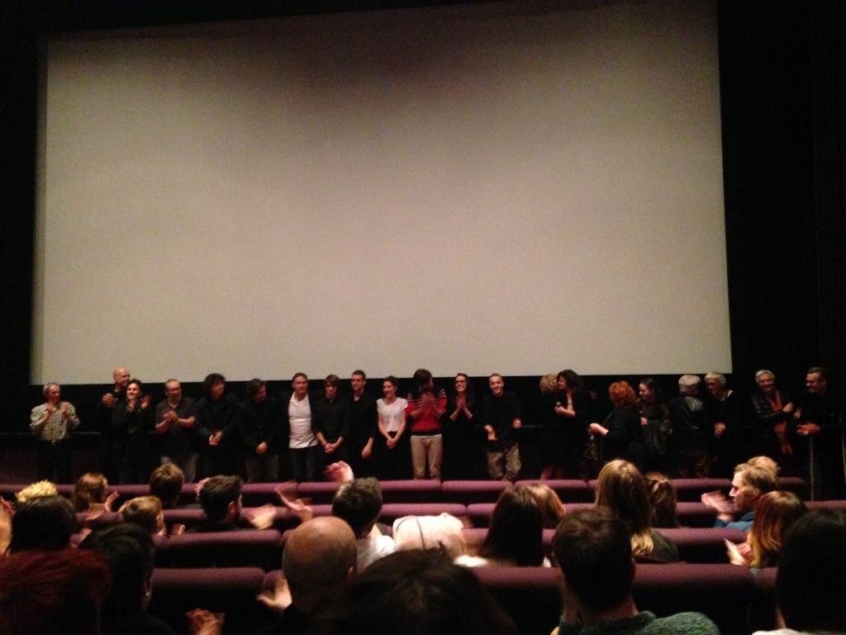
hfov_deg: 55.4
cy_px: 318
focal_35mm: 33
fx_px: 807
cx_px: 423
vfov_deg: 42.9
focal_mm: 4.12
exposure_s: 1/15
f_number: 2.4
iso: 800
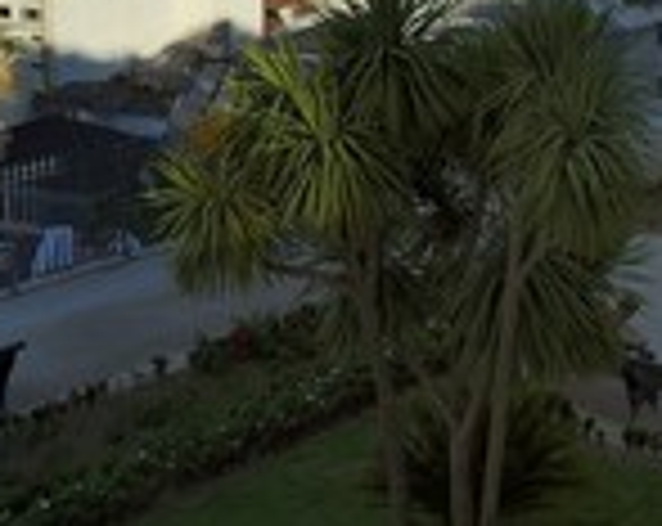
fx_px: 1682
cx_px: 585
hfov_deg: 21.8
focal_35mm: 86
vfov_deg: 17.2
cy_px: -49
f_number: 10
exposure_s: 1/250
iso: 100
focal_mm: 32
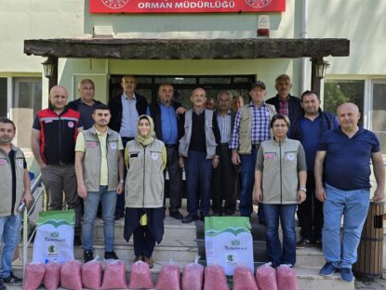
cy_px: 147
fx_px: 346
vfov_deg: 45.5
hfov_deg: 58.0
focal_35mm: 31
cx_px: 162
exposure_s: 1/237
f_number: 1.7
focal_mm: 6.3
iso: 12
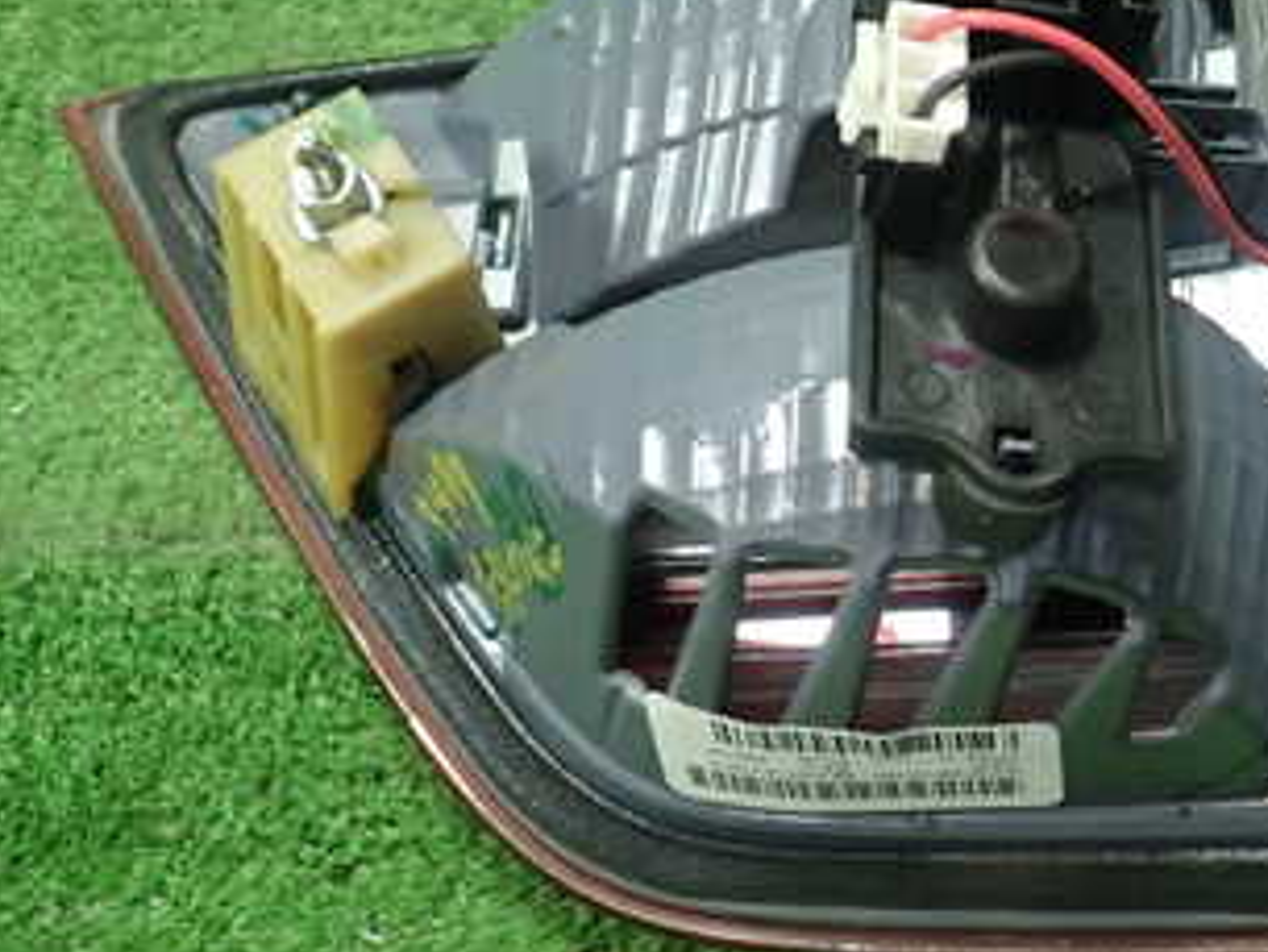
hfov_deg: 31.5
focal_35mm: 59
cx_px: 1081
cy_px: 312
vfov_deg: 24.7
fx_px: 2162
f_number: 2.3
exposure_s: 1/125
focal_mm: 5.5
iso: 400
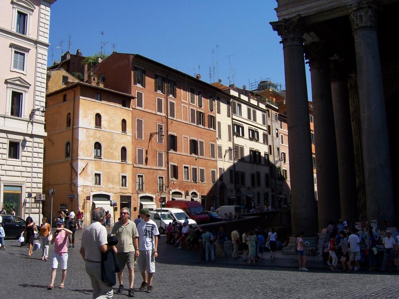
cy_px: 150
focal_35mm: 36
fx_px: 415
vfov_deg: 39.7
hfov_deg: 51.4
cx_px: 200
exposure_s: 1/500
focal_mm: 6
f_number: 4.8
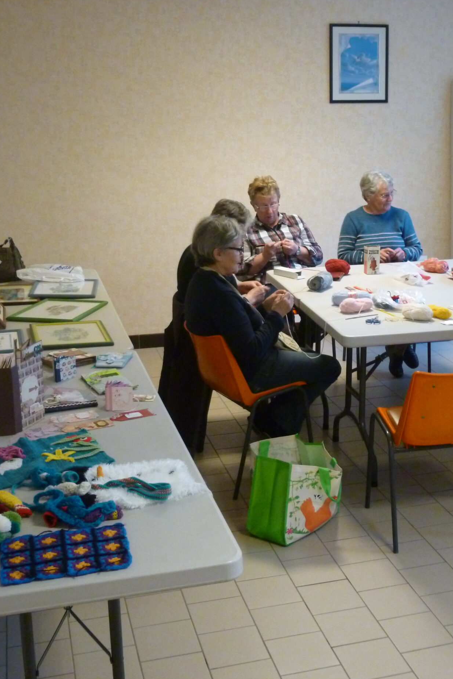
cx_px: 314
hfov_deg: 27.3
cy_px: 331
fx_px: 924
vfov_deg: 40.3
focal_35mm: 49
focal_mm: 6
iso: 400
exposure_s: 1/15
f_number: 3.5
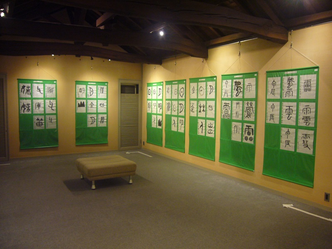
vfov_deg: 49.7
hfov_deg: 63.4
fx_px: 269
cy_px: 124
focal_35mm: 28
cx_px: 166
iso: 200
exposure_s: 1/15
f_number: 2.8
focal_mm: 4.6
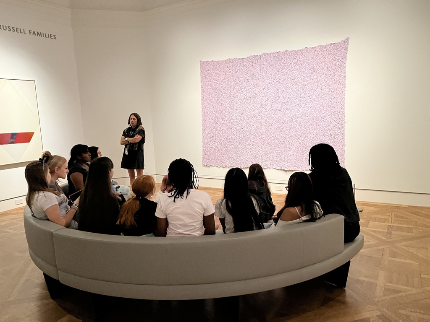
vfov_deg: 53.1
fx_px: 323
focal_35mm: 26
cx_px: 215
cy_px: 161
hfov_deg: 67.3
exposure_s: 1/60
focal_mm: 5.1
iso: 500
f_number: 1.6
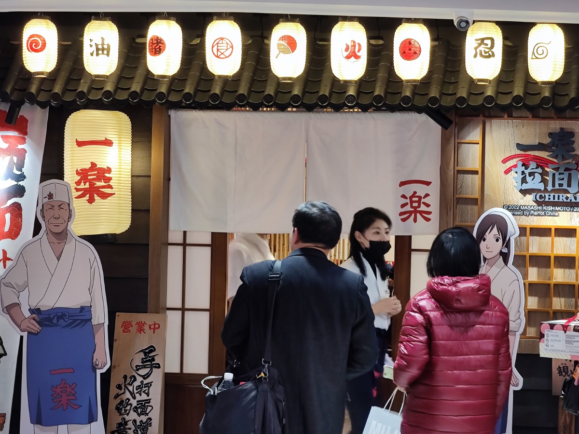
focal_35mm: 123
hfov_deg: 16.0
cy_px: 217
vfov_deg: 12.0
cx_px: 290
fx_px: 2057
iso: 1132
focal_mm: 22
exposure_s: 1/33
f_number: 4.1
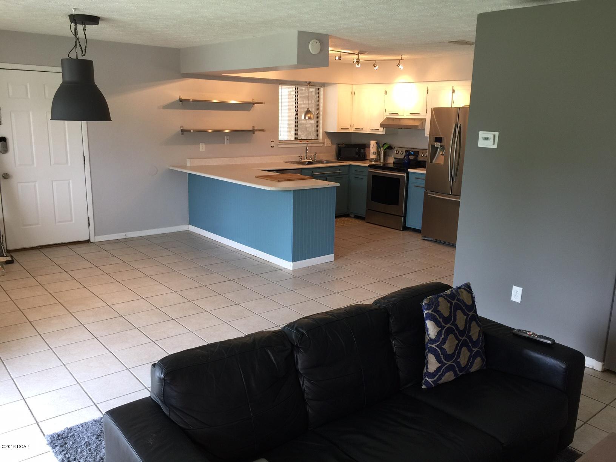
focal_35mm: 29
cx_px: 308
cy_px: 231
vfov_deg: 48.2
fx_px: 516
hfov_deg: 61.7
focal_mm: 4.15
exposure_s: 1/15
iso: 32
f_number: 2.2
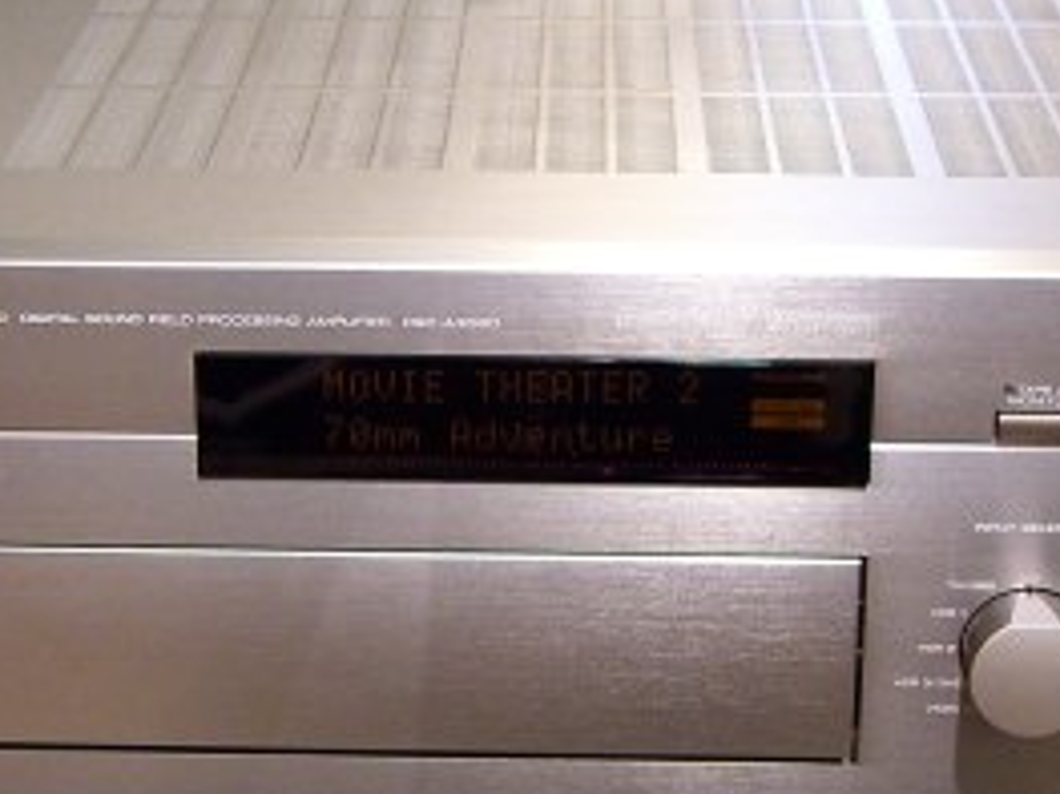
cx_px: 476
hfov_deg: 17.6
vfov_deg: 13.2
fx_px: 3428
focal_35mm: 112
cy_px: 468
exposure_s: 1/13
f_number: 3.1
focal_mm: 9.5
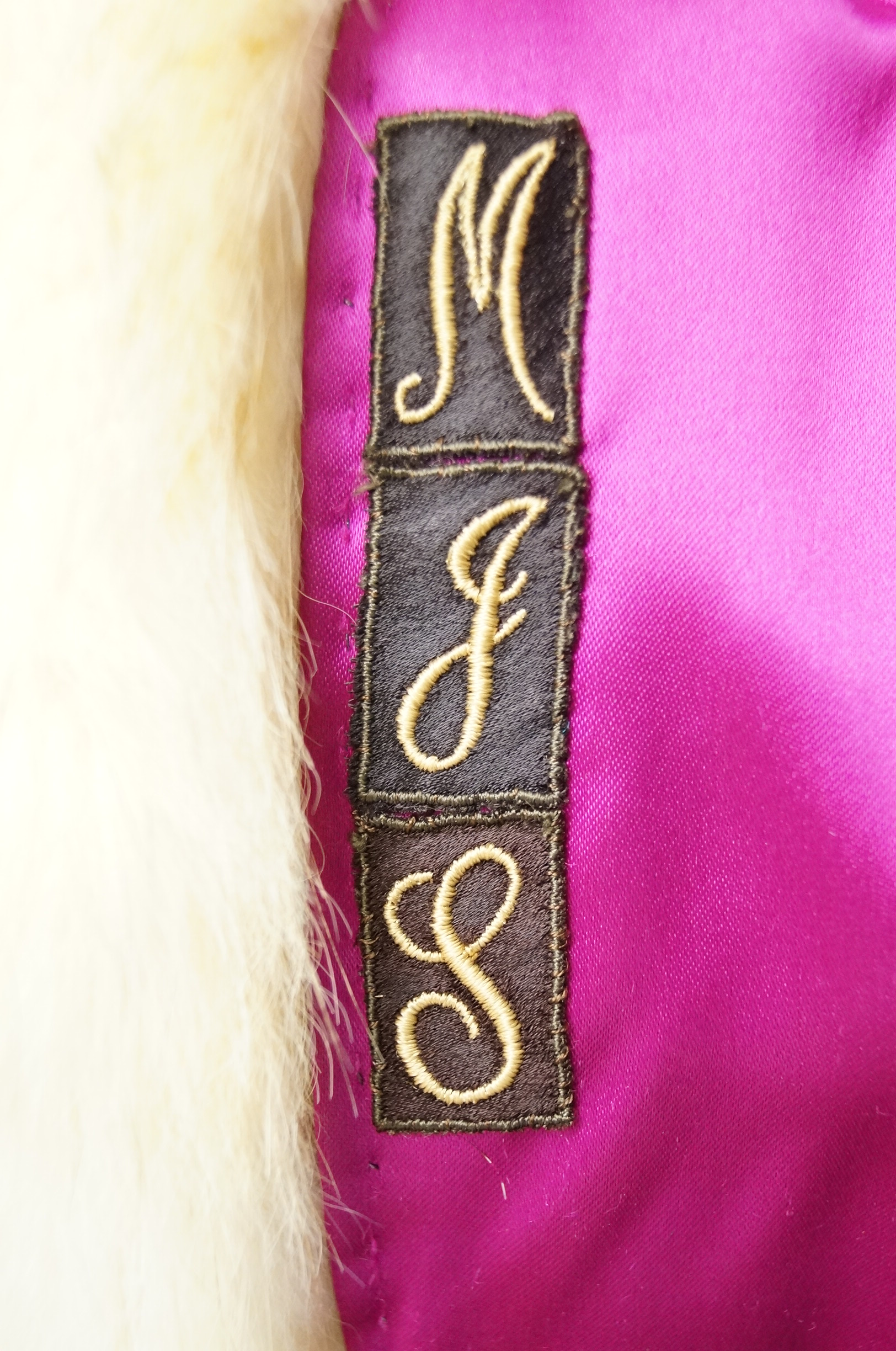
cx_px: 448
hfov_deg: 29.8
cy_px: 676
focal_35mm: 45
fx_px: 1686
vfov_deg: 43.7
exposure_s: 1/60
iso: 1600
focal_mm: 30
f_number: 4.5
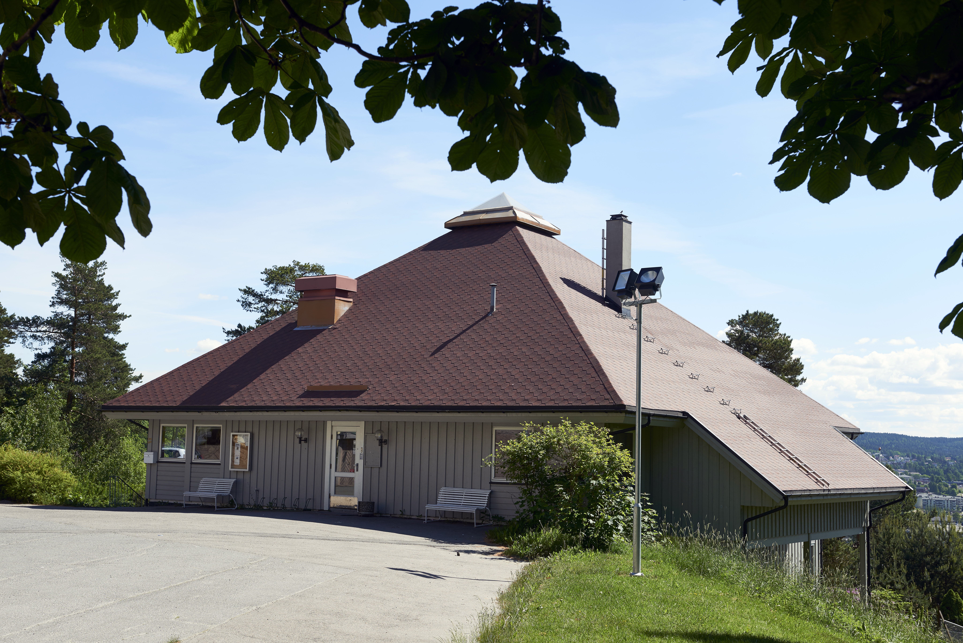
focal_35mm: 45
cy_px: 322
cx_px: 482
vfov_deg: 29.9
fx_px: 1204
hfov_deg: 43.6
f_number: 6.3
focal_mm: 45
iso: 100
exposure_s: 1/200
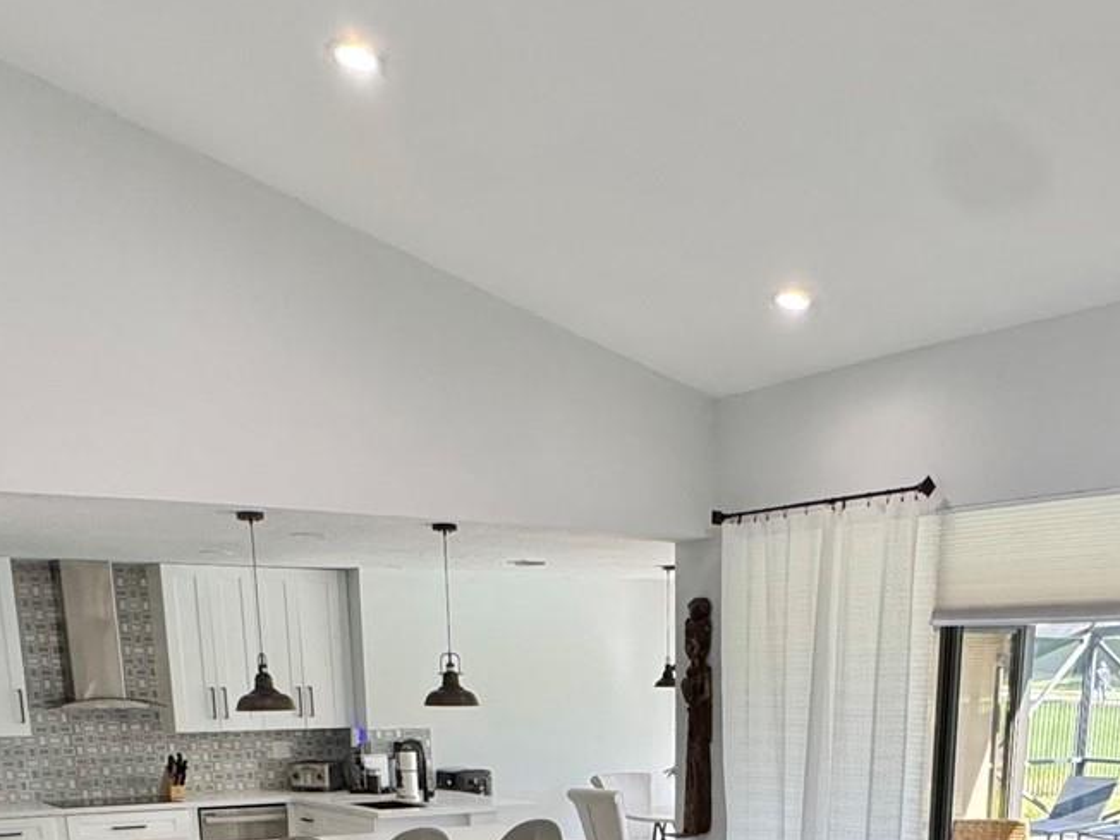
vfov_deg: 27.1
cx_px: 653
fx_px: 1424
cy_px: 1120
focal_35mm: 44
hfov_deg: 42.8
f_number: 2.2
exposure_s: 1/120
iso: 250
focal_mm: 2.22
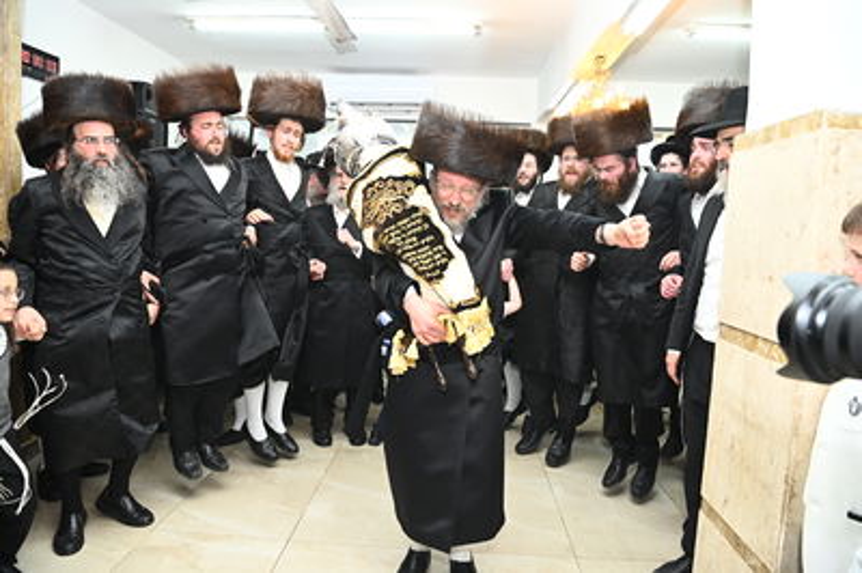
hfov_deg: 73.8
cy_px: 286
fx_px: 574
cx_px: 431
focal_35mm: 24
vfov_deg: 53.1
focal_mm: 24
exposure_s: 1/200
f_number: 5.6
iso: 1600
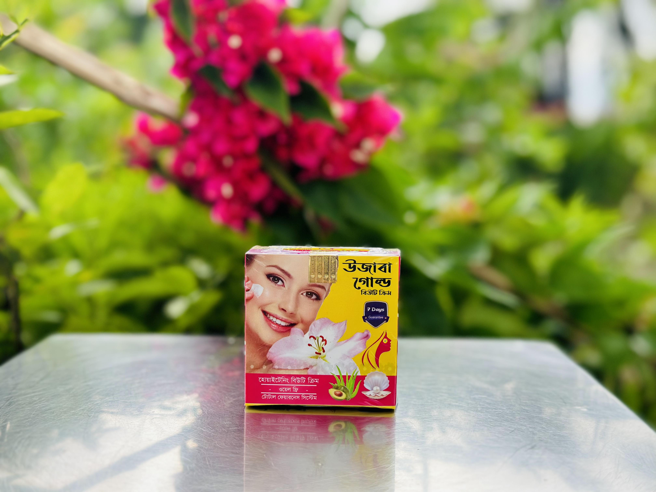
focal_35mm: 48
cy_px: 246
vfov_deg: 30.3
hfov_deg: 39.7
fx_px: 910
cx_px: 328
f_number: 1.78
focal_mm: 6.86
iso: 80
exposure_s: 1/428
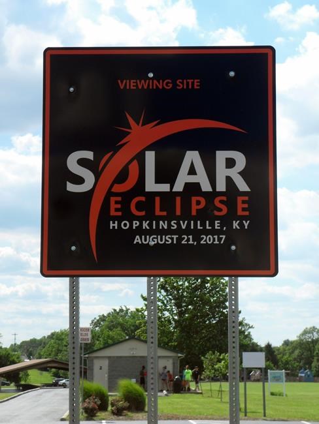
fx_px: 1056
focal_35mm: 86
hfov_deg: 17.2
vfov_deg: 22.8
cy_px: 212
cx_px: 160
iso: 80
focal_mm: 15.4
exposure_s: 1/750
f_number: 4.3
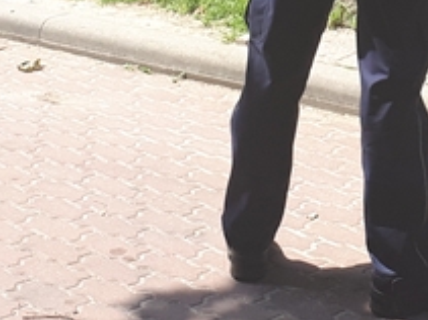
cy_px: -403
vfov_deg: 10.1
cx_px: 402
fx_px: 1619
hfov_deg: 14.9
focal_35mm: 131
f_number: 1.9
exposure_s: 1/451
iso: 40
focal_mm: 3.6
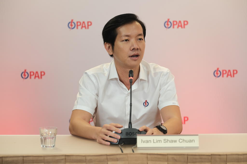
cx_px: 124
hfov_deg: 16.9
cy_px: 82
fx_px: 830
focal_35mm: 121
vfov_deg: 11.3
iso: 640
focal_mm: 80.4
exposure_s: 1/125
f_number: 2.8
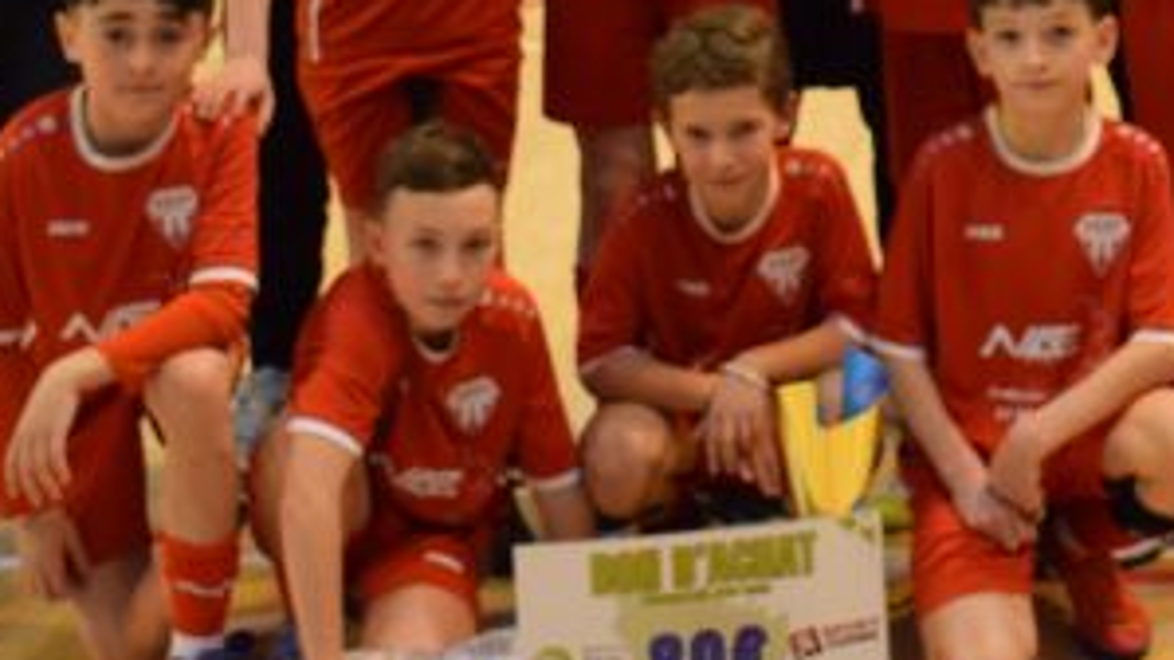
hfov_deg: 20.9
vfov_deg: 11.7
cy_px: -183
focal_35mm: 101
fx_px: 3143
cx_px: 915
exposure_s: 1/60
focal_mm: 24
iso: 640
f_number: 4
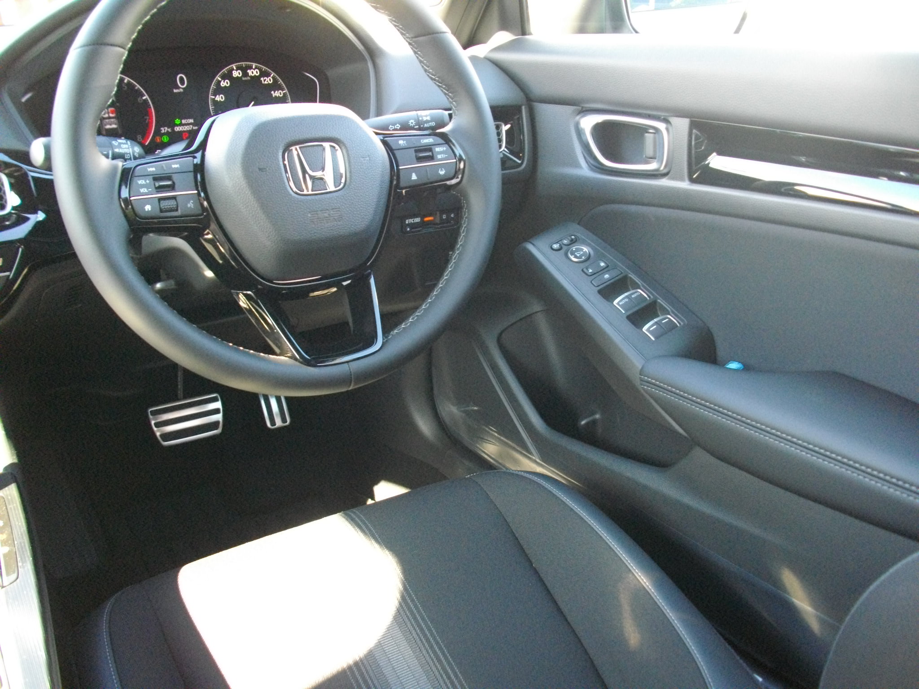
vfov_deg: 44.2
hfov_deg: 56.8
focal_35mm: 32
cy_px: 344
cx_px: 460
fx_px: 850
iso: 387
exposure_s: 1/50
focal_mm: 5.7
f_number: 2.9
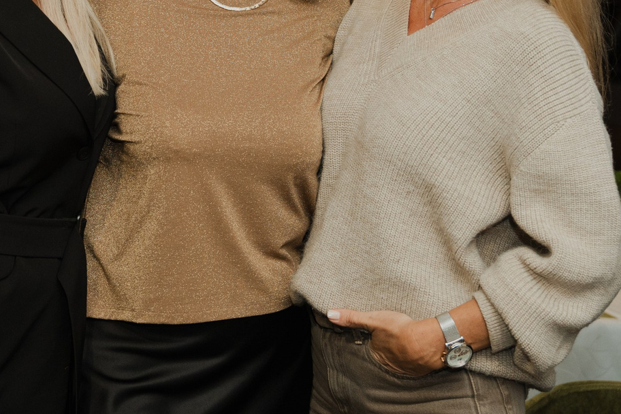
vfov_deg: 13.5
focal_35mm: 101
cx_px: 255
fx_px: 1742
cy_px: 81
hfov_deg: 20.2
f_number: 2.8
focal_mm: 36
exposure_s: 1/80
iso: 640
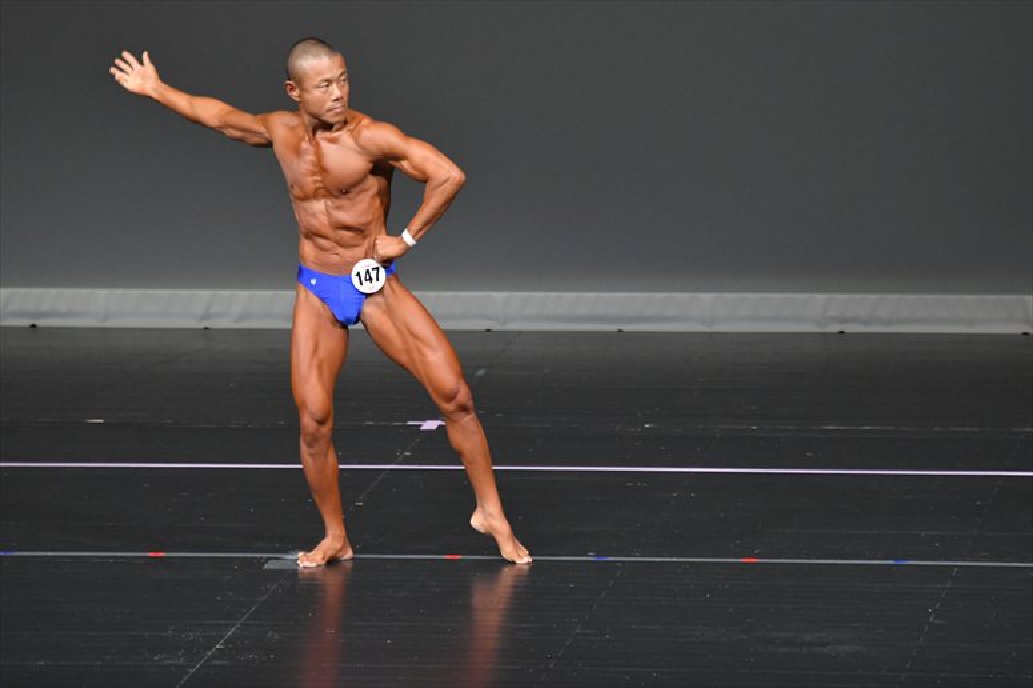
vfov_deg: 4.0
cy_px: 344
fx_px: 9895
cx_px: 516
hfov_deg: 6.0
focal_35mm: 345
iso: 4000
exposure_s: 1/400
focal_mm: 230
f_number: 5.6
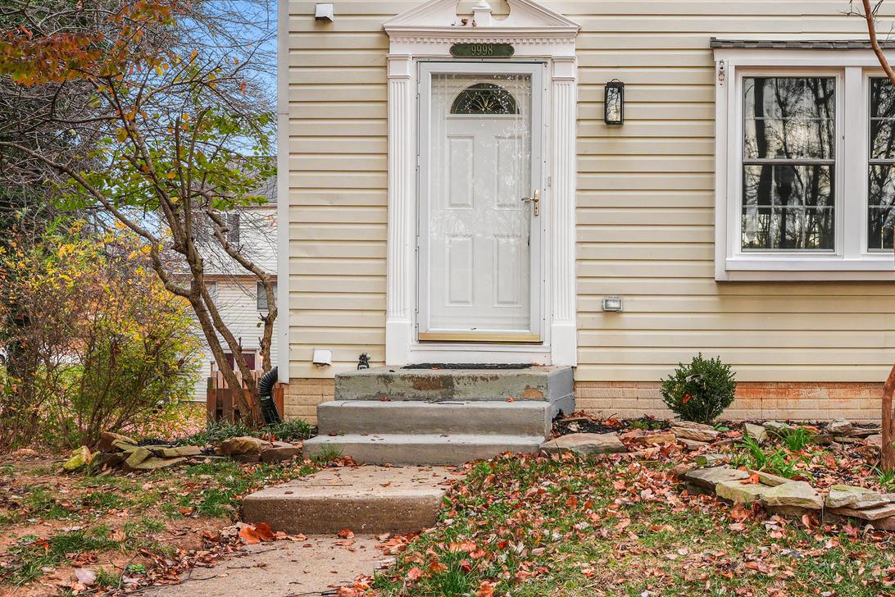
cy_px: 178
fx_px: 1119
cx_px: 747
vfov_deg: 29.6
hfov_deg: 41.3
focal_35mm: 45
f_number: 7.1
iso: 160
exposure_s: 1/10
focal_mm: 16
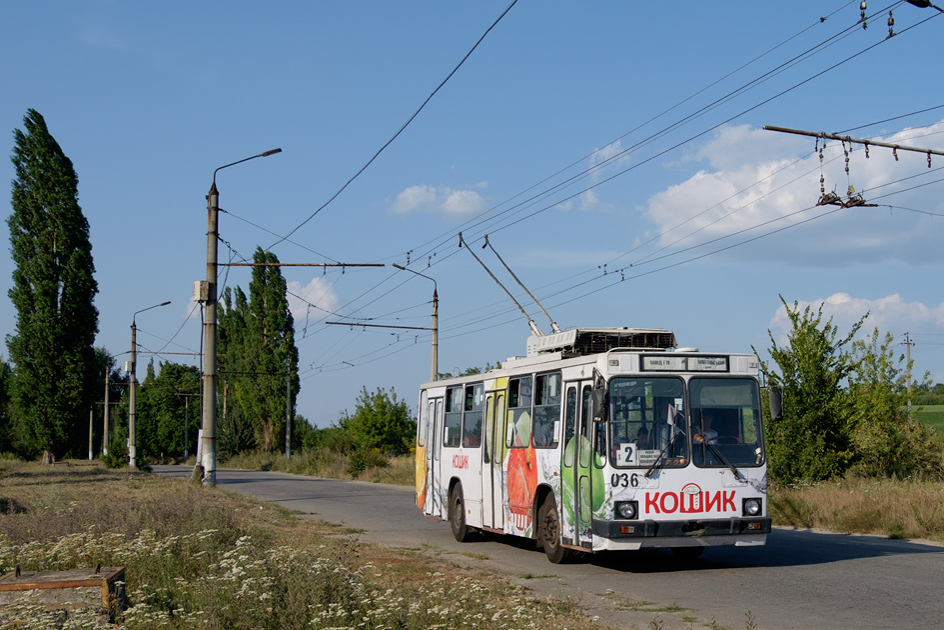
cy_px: 363
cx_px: 601
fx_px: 1259
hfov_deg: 40.8
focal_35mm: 48
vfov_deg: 28.0
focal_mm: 24.3
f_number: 7.1
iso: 250
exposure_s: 1/800
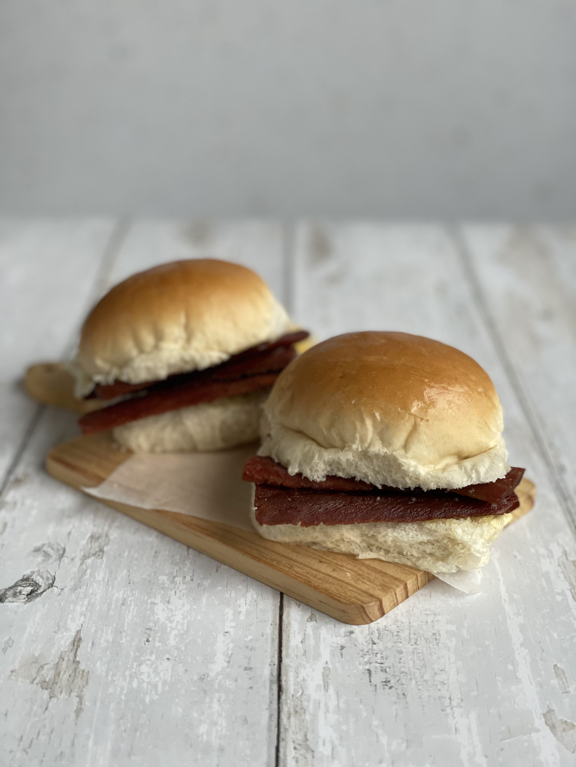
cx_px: 288
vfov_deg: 36.8
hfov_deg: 28.0
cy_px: 384
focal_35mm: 52
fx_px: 1154
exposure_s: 1/100
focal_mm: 6
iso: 160
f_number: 2
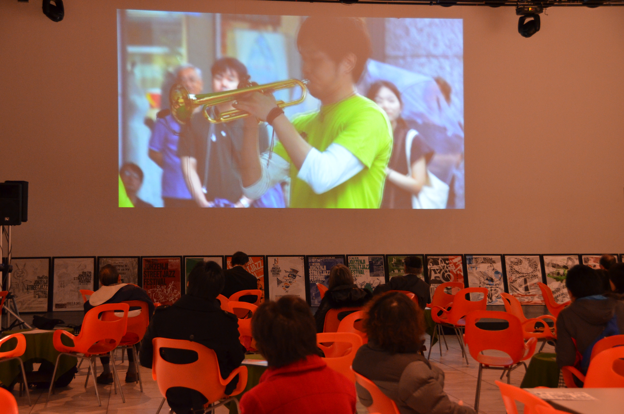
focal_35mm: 60
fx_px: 1038
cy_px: 207
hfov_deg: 33.5
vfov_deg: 22.5
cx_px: 312
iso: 1600
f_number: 4.5
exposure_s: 1/15
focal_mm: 40
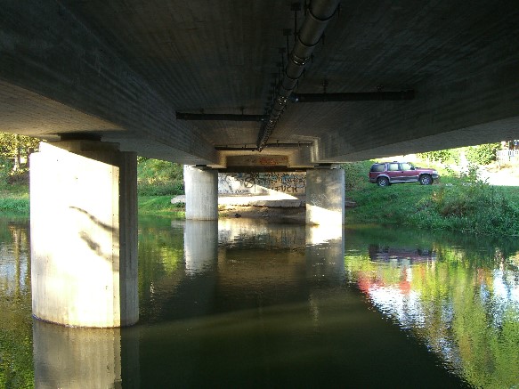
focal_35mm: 38
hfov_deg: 49.0
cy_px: 194
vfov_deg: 37.7
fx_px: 570
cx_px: 260
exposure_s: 1/125
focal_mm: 7.9
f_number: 2.8
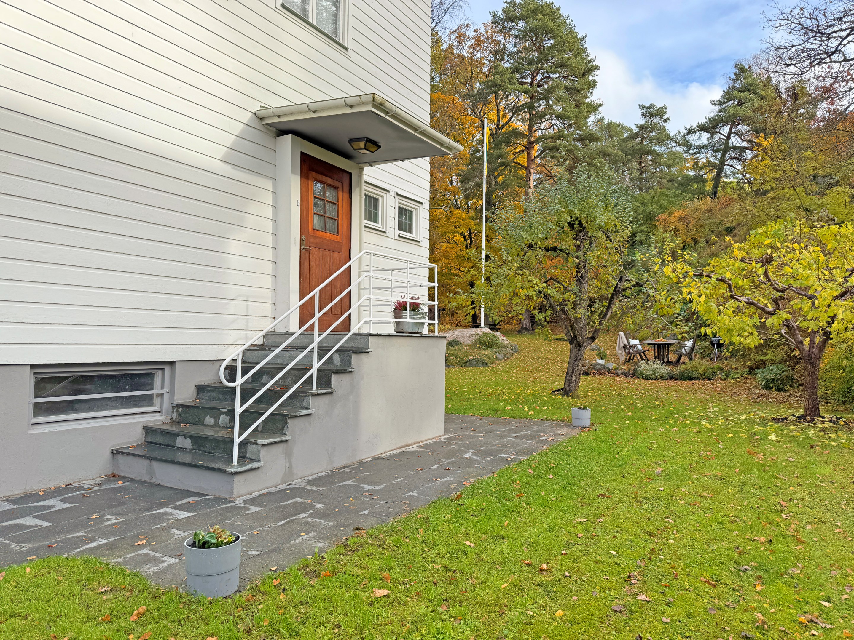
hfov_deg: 71.6
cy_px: 320
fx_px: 592
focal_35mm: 24
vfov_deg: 56.8
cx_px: 427
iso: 80
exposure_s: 1/1524
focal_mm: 6.76
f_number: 1.78
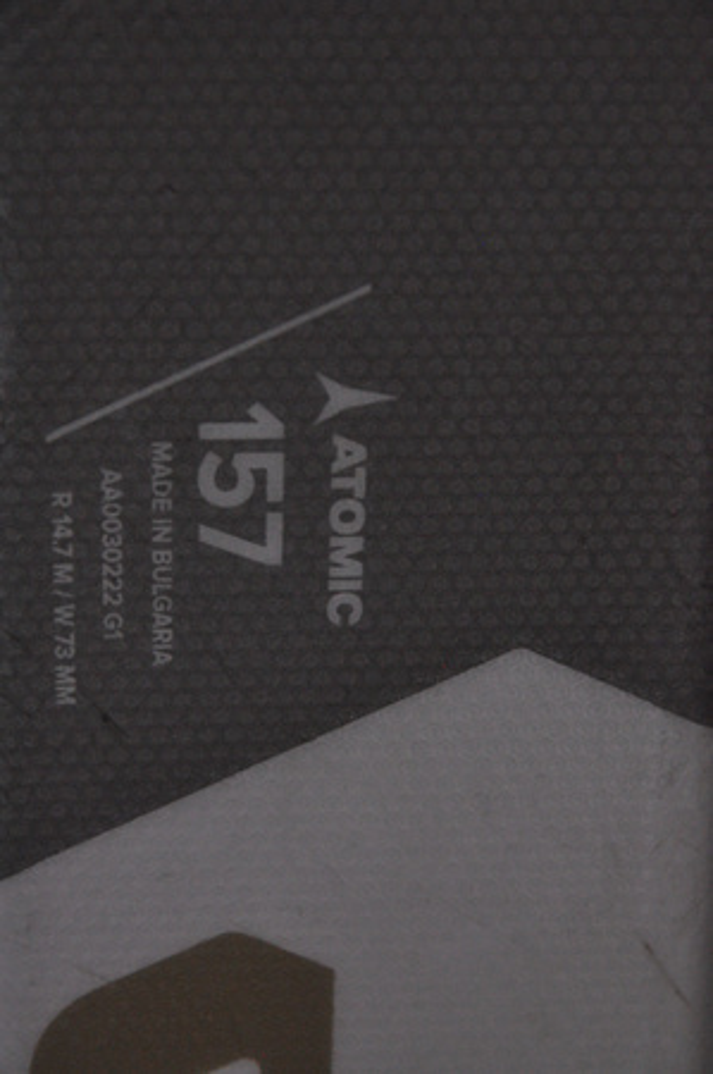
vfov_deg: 13.1
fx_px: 4690
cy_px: 537
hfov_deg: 8.7
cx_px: 356
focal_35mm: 158
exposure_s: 1/125
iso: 3200
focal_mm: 105
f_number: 9.5
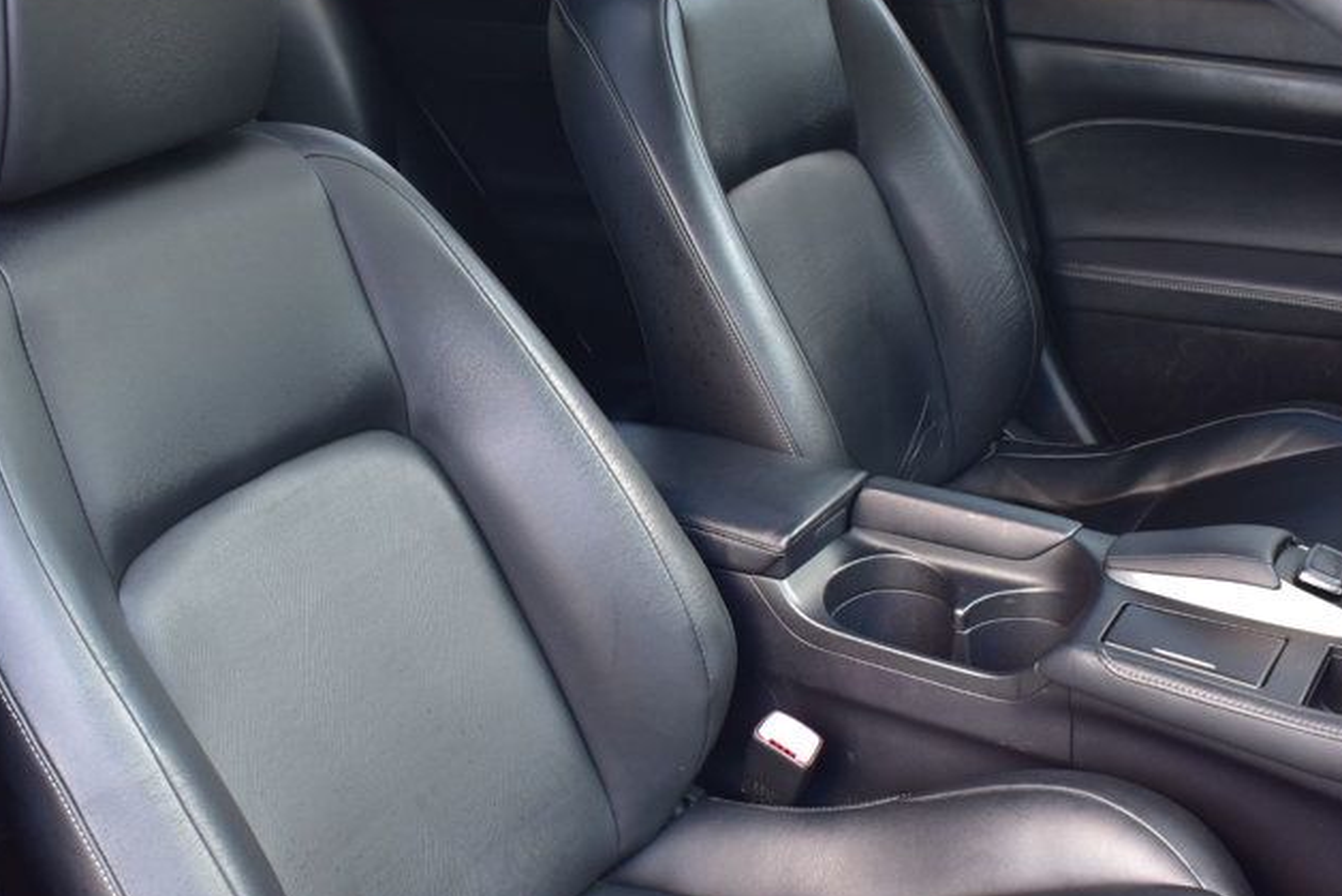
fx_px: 1640
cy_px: 492
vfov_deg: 30.5
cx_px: 622
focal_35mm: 44
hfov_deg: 44.5
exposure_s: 1/20
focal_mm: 18
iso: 400
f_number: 6.3
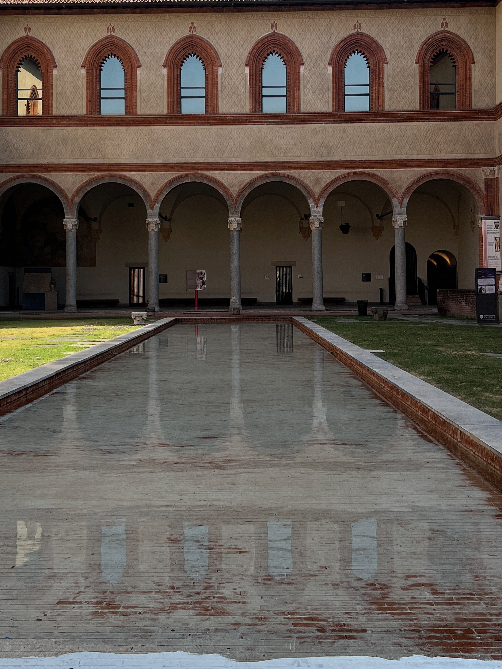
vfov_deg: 39.4
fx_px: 928
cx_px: 224
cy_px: 245
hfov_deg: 30.2
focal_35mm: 48
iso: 50
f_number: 1.5
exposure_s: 1/3831
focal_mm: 5.7
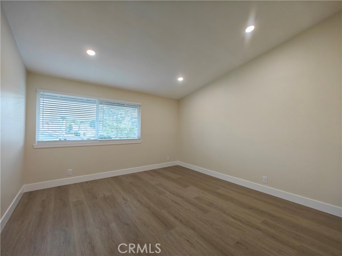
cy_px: 128
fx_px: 138
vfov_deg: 85.7
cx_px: 171
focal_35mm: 14
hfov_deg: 102.1
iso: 80
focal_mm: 2.59
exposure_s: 1/60
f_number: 2.2
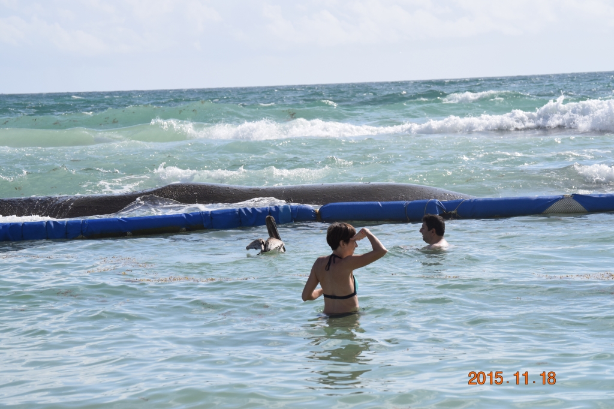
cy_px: 204
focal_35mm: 135
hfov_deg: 15.2
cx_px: 307
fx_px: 2302
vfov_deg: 10.2
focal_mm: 90
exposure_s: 1/2000
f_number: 8
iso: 400
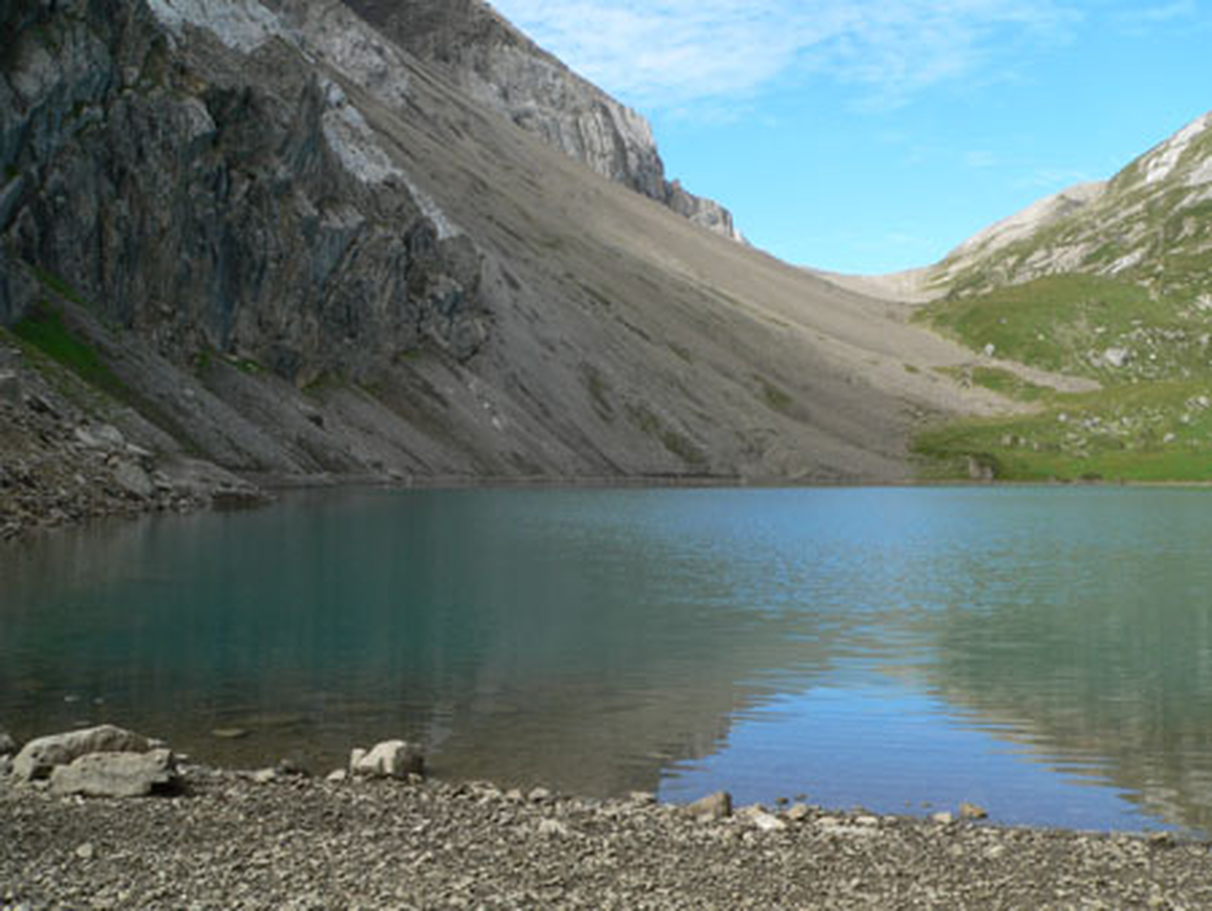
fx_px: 1261
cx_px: 606
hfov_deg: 51.3
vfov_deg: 39.7
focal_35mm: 36
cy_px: 456
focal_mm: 6
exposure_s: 1/100
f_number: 8
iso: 100
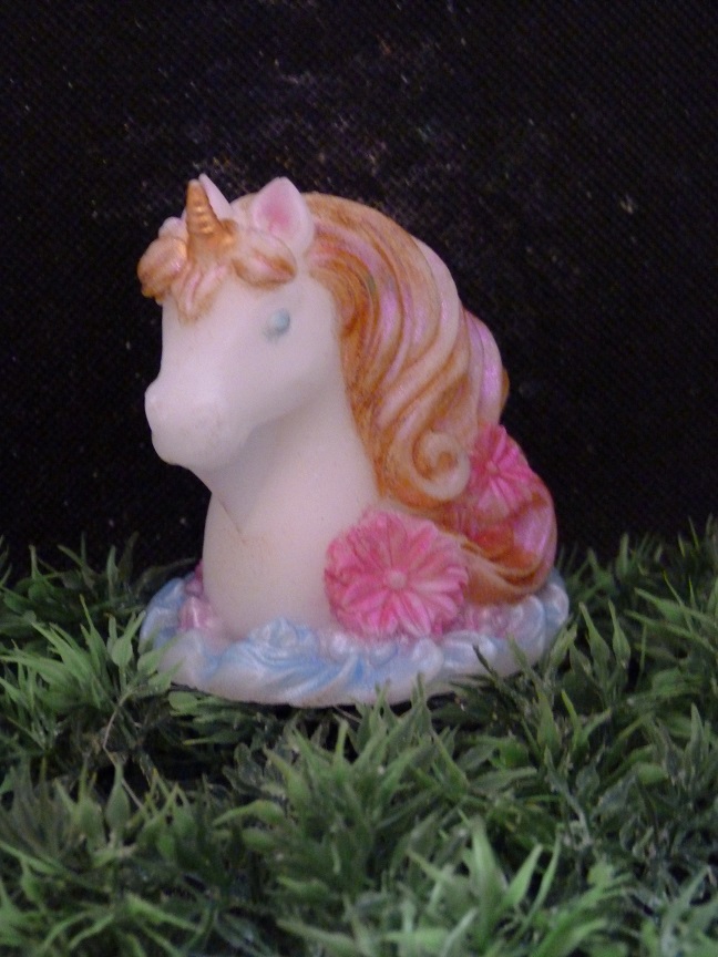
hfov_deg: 20.4
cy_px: 478
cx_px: 359
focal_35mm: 72
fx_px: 1991
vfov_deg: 27.0
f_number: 3.3
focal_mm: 12.9
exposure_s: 1/10
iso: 800
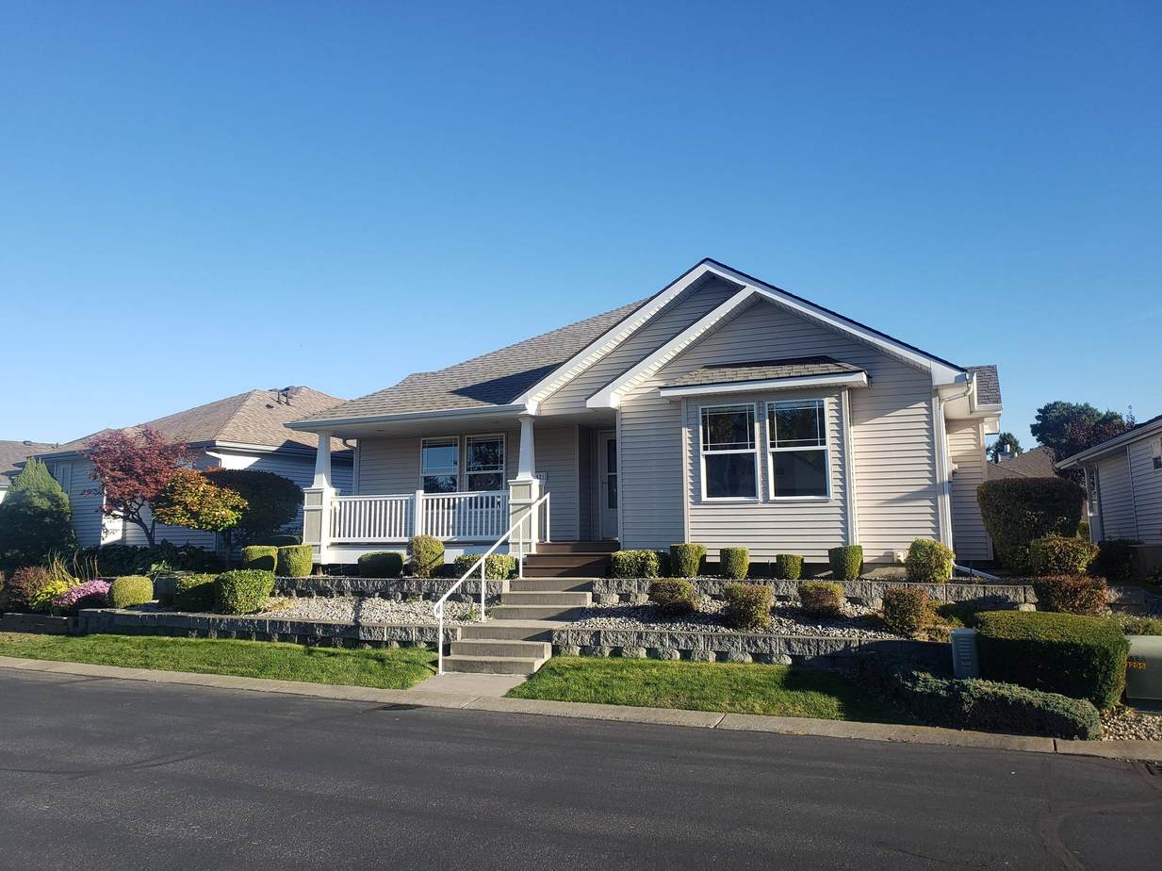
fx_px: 906
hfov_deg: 65.3
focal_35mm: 27
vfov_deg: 51.3
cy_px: 431
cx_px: 581
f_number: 2.4
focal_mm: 4.3
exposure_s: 1/771
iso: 50
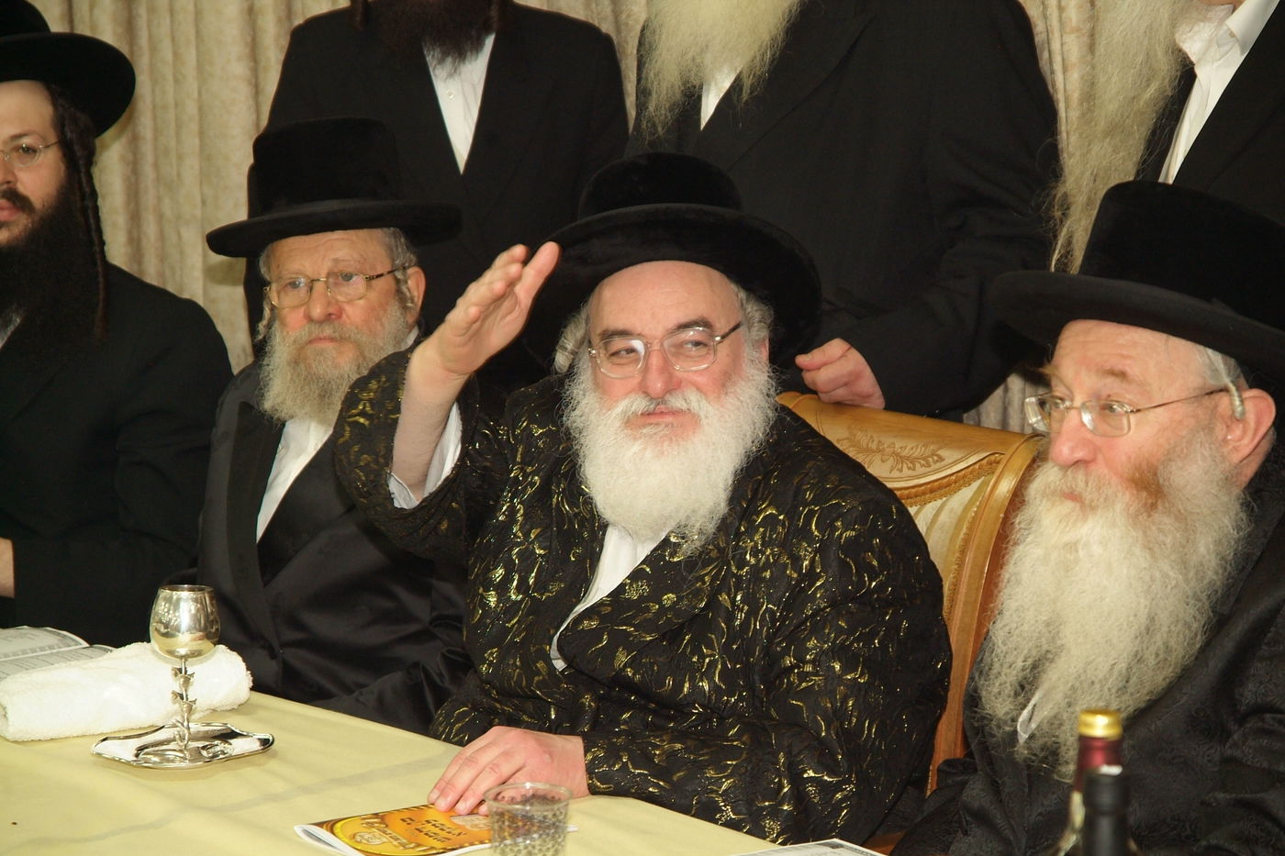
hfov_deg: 19.5
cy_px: 428
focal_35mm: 105
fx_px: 3747
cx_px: 642
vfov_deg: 13.0
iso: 800
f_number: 4.8
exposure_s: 1/60
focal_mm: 70
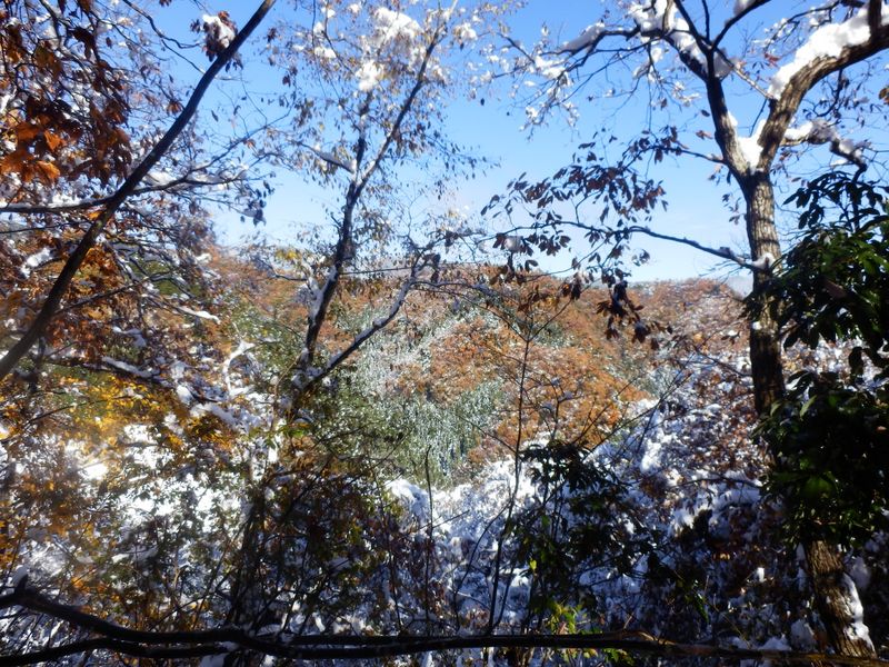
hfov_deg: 71.6
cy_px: 334
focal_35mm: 24
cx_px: 444
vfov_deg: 56.8
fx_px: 616
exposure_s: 1/640
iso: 80
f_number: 3
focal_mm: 4.2
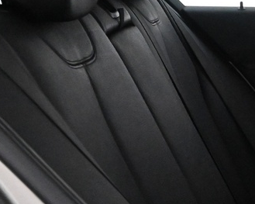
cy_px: 222
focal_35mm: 111
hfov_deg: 15.3
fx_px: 837
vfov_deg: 13.6
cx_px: 433
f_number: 4.5
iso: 6400
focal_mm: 16
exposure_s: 1/80
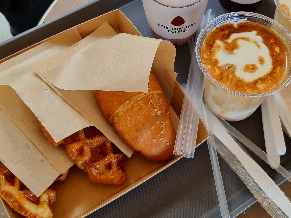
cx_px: 149
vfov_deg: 33.2
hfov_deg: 43.9
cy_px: 67
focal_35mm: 43
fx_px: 361
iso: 50
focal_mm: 6.7
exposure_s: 1/120
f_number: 1.8
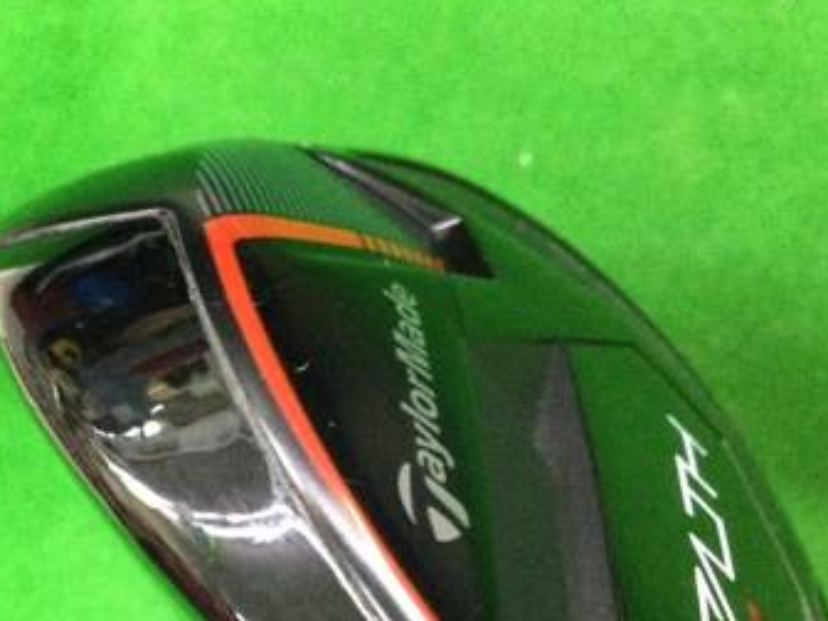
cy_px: 505
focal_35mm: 59
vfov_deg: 24.4
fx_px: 1411
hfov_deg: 32.7
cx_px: 365
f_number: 2.4
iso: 200
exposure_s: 1/20
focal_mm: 3.3
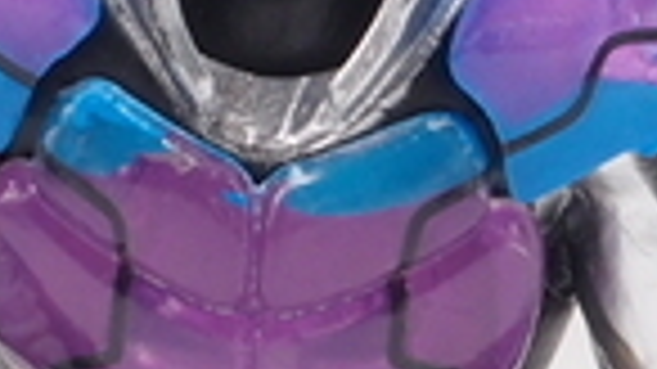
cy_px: 230
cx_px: 148
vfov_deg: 1.8
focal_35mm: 667
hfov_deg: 3.2
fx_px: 11616
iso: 100
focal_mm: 24
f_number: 8
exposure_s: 1/5
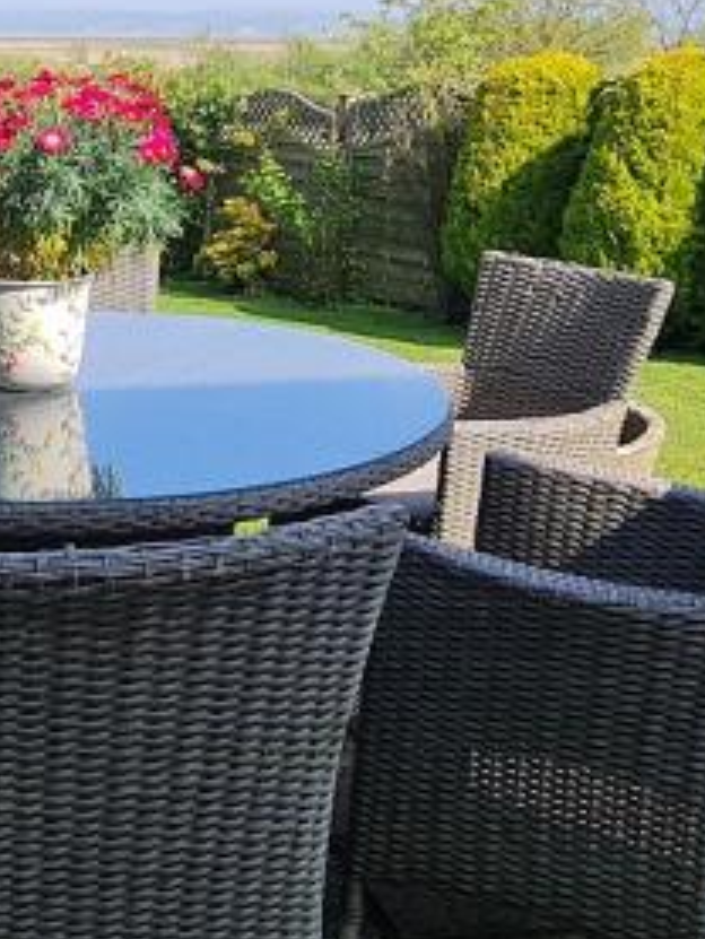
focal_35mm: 48
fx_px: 1302
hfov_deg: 28.8
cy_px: 281
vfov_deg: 39.0
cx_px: 44
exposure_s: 1/966
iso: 64
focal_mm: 2.2
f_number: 2.2
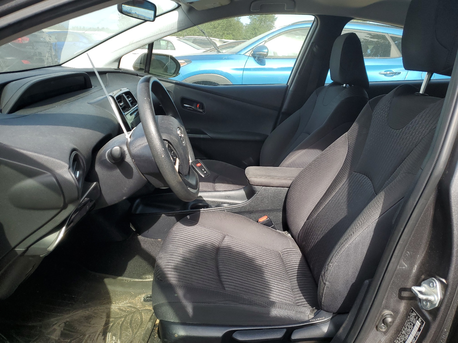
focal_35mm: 26
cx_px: 229
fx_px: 344
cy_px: 172
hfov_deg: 67.3
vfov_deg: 53.1
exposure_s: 1/909
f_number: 1.5
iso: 50
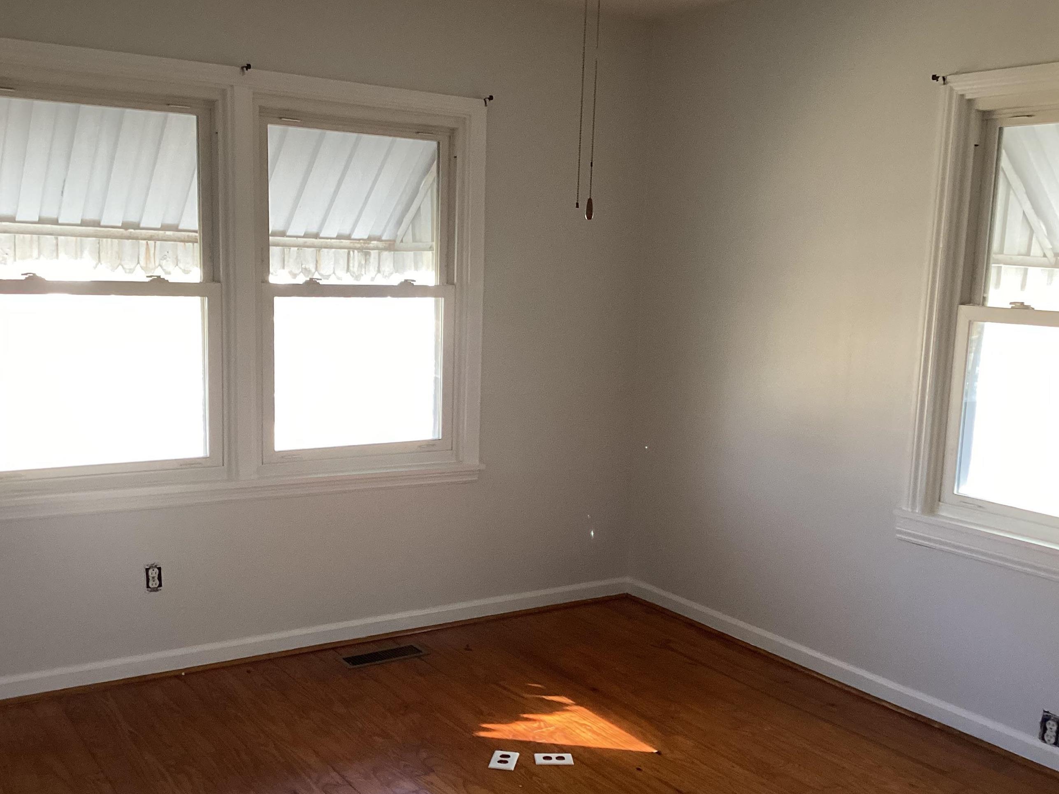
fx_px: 1132
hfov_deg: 50.1
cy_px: 434
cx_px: 507
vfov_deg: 38.6
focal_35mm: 37
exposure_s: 1/60
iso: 160
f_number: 2.4
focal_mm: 3.3
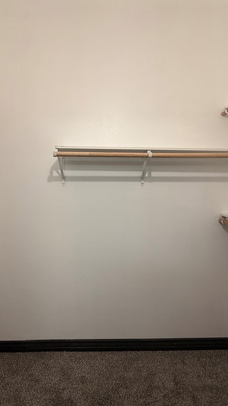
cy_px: 199
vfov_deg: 83.9
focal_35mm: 21
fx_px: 226
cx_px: 109
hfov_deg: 53.5
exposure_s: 1/120
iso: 320
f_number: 2.2
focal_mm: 2.22
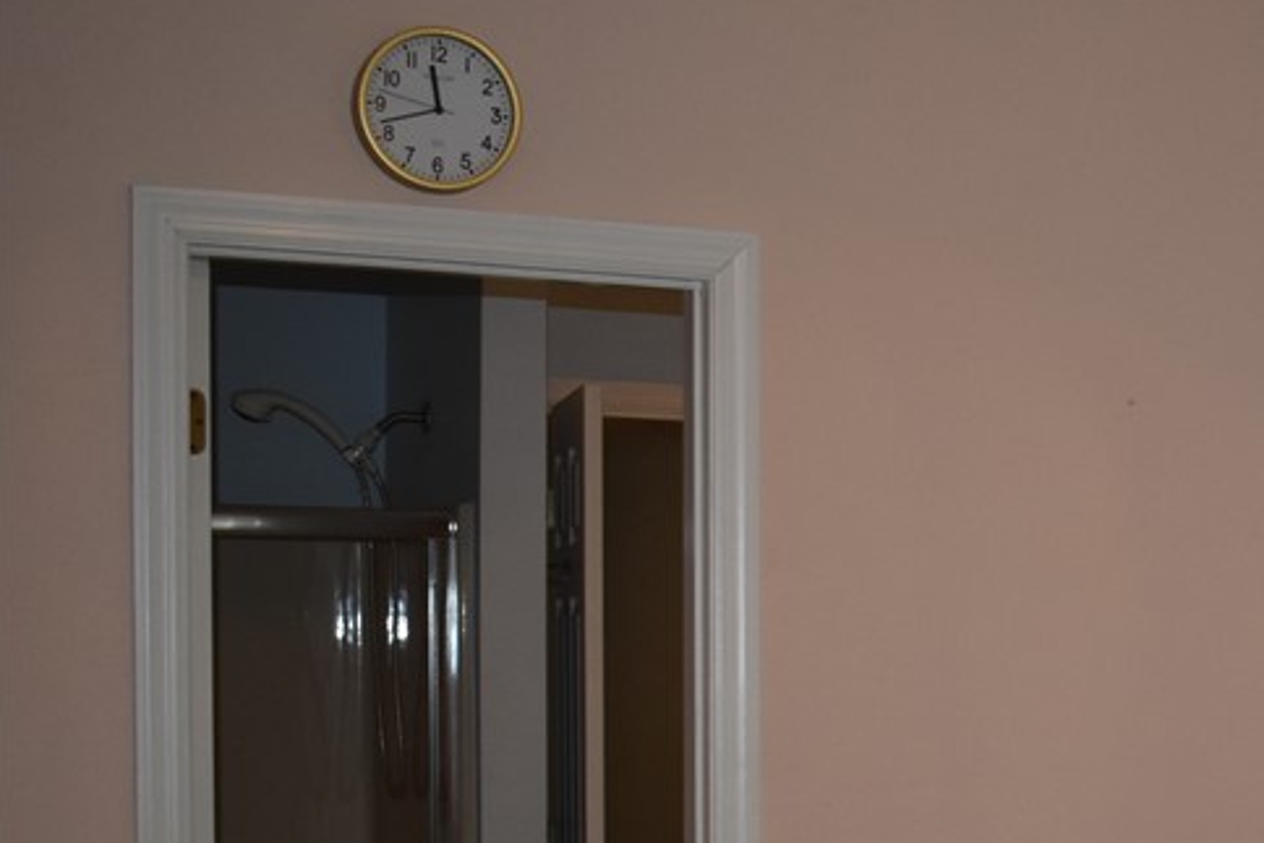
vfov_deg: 15.9
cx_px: 1413
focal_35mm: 84
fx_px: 2954
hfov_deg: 22.7
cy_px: 887
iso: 800
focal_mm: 25
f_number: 4
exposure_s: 1/125
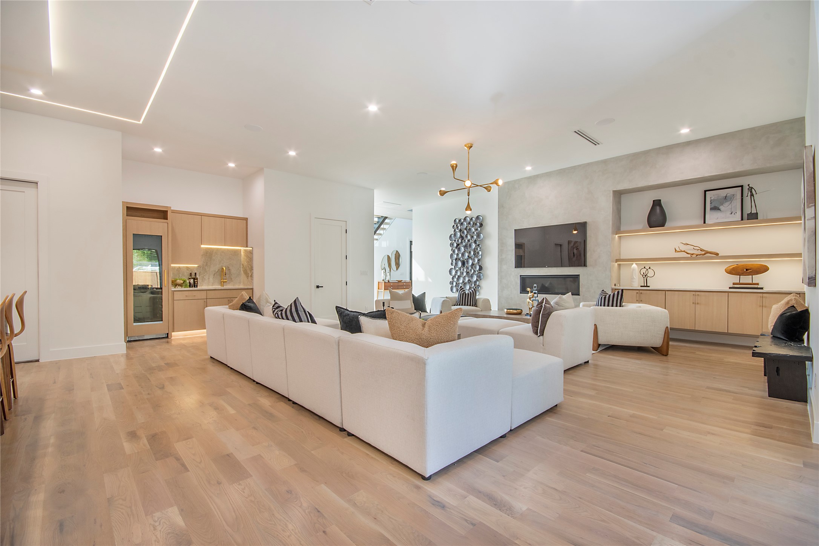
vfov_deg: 77.3
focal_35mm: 15
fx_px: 341
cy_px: 273
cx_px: 410
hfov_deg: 100.4
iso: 100
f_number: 11
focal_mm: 10
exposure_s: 1/13
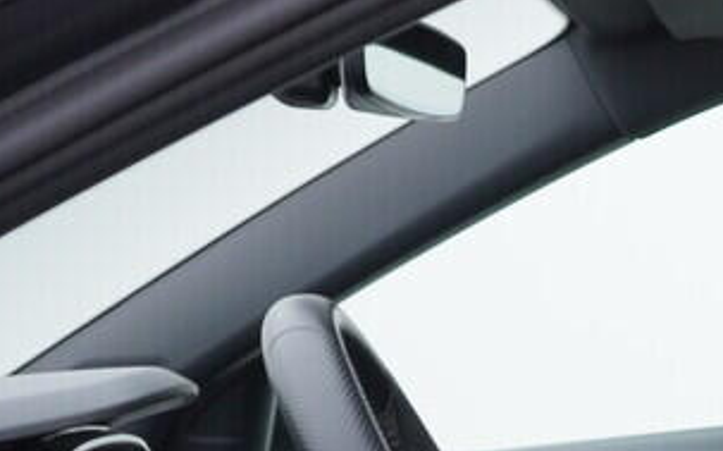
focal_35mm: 124
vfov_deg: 10.4
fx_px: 2442
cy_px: 524
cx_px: 1009
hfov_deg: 15.8
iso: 125
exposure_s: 1/50
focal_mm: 24
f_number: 3.2
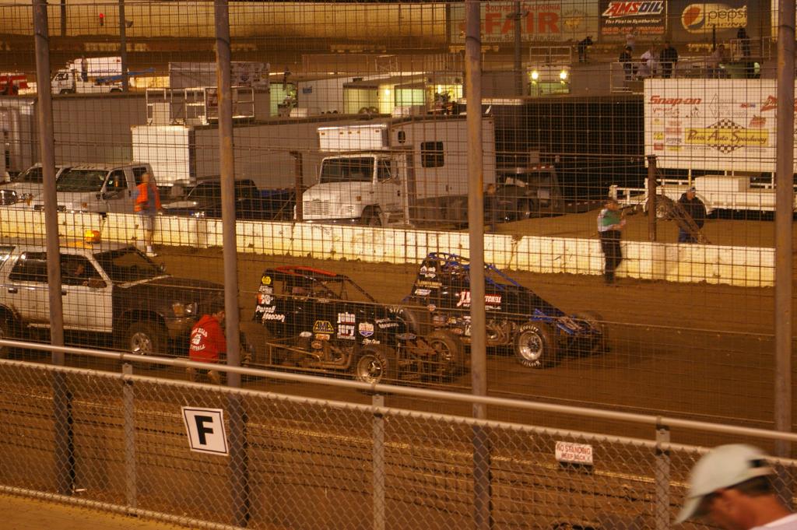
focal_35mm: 82
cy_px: 265
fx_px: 1825
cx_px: 398
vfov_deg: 16.5
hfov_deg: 24.6
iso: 800
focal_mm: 55
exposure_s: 1/10
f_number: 5.6
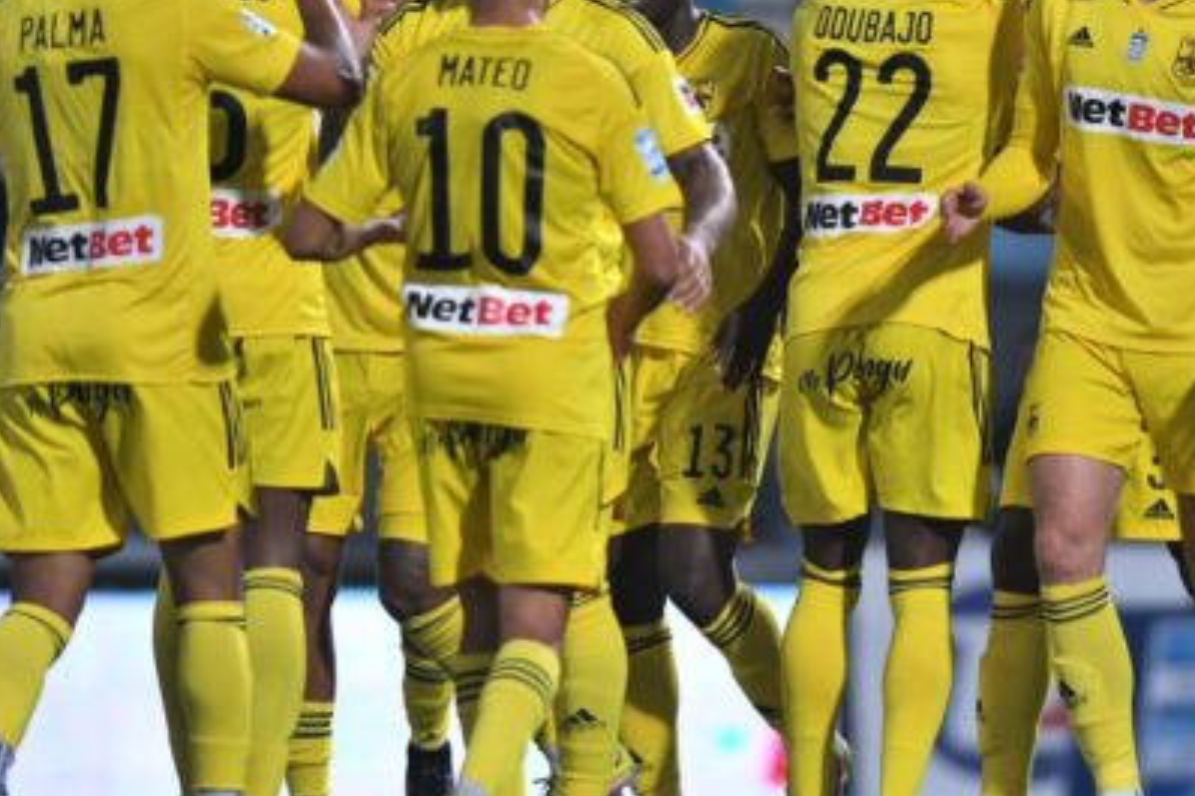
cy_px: 297
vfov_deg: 2.0
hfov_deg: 3.0
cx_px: 781
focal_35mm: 678
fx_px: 22495
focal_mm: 300
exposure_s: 1/1600
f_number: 2.8
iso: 3200
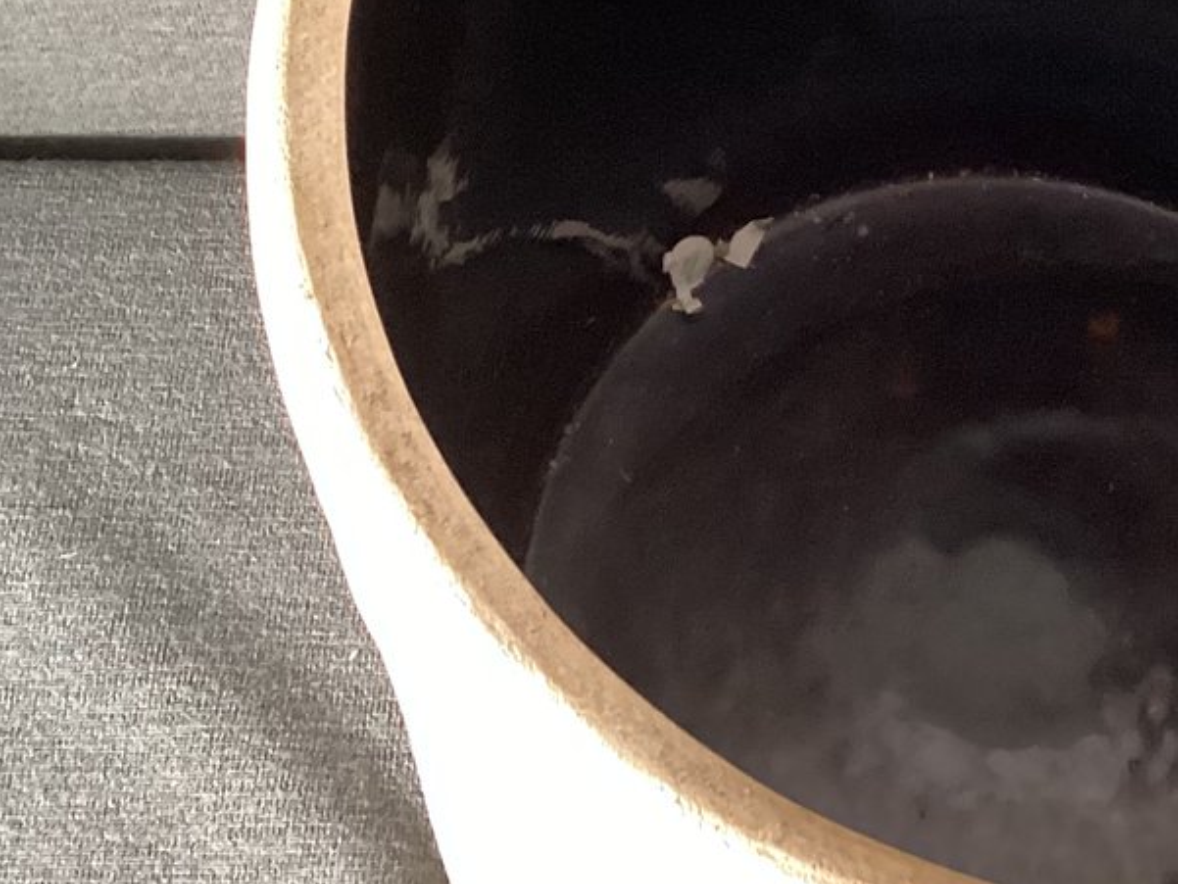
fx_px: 2655
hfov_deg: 24.3
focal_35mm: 78
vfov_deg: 18.2
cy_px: -103
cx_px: 1065
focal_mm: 3.3
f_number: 2.4
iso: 250
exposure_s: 1/40
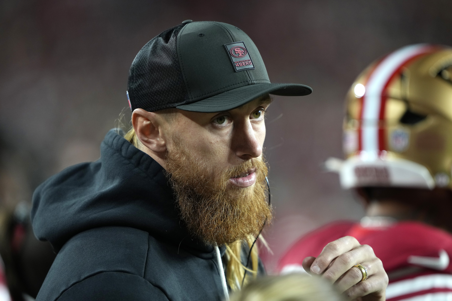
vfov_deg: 3.4
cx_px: 226
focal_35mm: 400
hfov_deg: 5.2
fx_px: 5022
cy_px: 150
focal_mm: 400
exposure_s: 1/1600
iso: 2000
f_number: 2.8
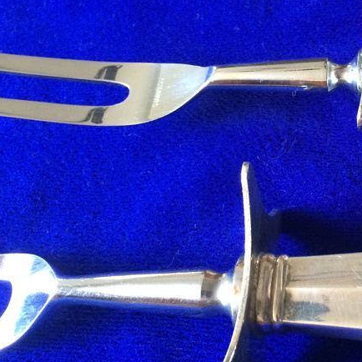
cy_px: 156
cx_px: 344
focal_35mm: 55
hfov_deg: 29.5
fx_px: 651
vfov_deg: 31.0
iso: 320
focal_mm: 4.12
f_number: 2.2
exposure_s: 1/33
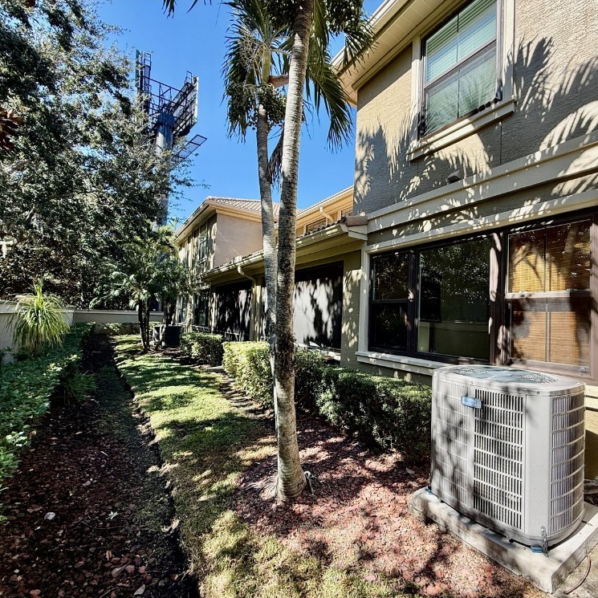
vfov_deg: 84.0
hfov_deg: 83.4
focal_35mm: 17
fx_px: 332
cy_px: 307
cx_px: 344
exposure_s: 1/346
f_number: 2.2
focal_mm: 2.22
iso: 64
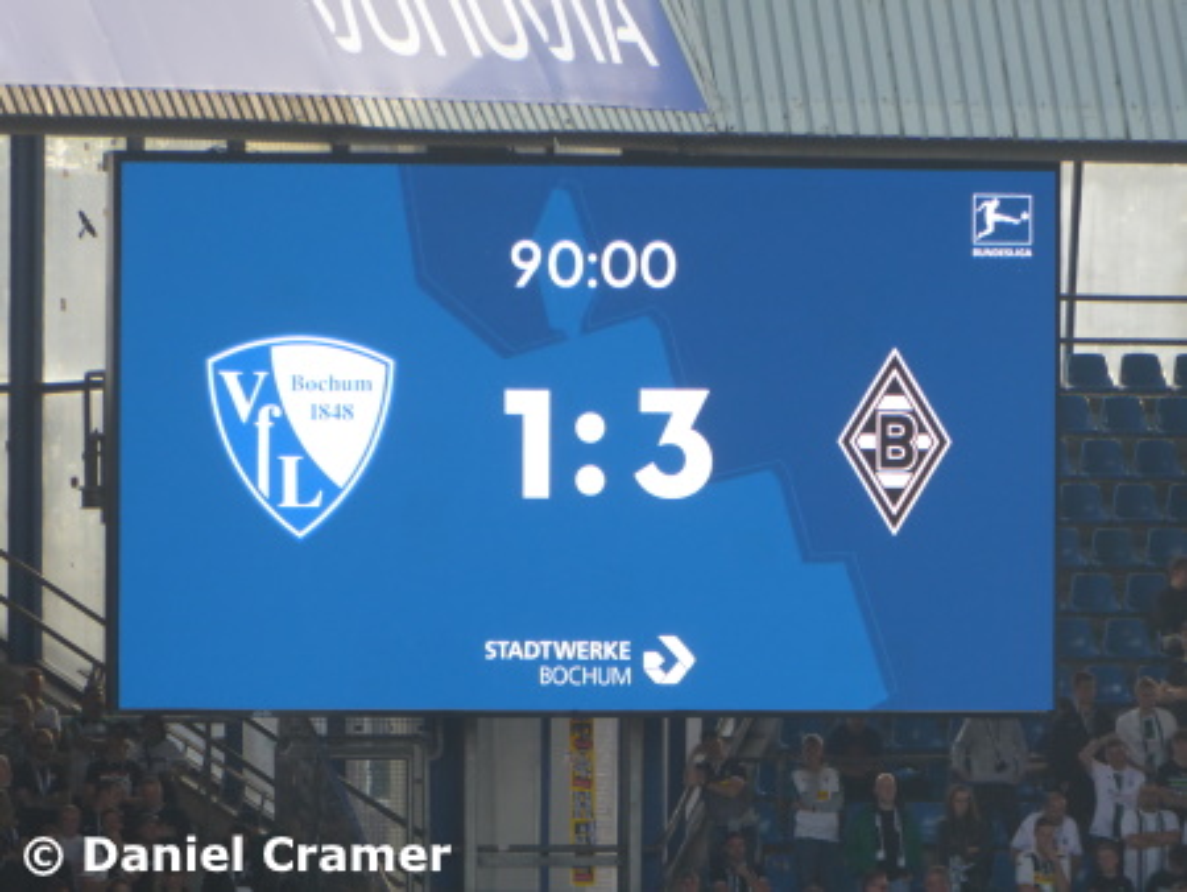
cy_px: 446
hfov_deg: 3.3
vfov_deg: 2.5
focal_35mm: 600
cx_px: 594
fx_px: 20585
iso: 200
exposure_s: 1/100
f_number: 6.1
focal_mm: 107.5
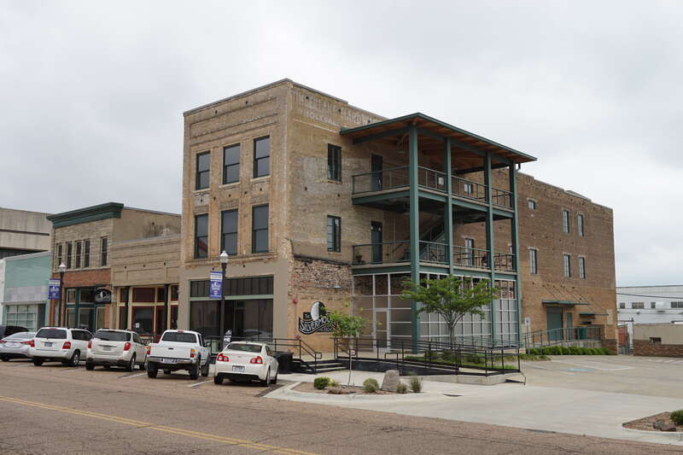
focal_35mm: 36
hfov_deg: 53.1
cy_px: 228
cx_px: 342
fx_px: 683
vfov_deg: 36.9
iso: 100
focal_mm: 24
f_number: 8
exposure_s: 1/125
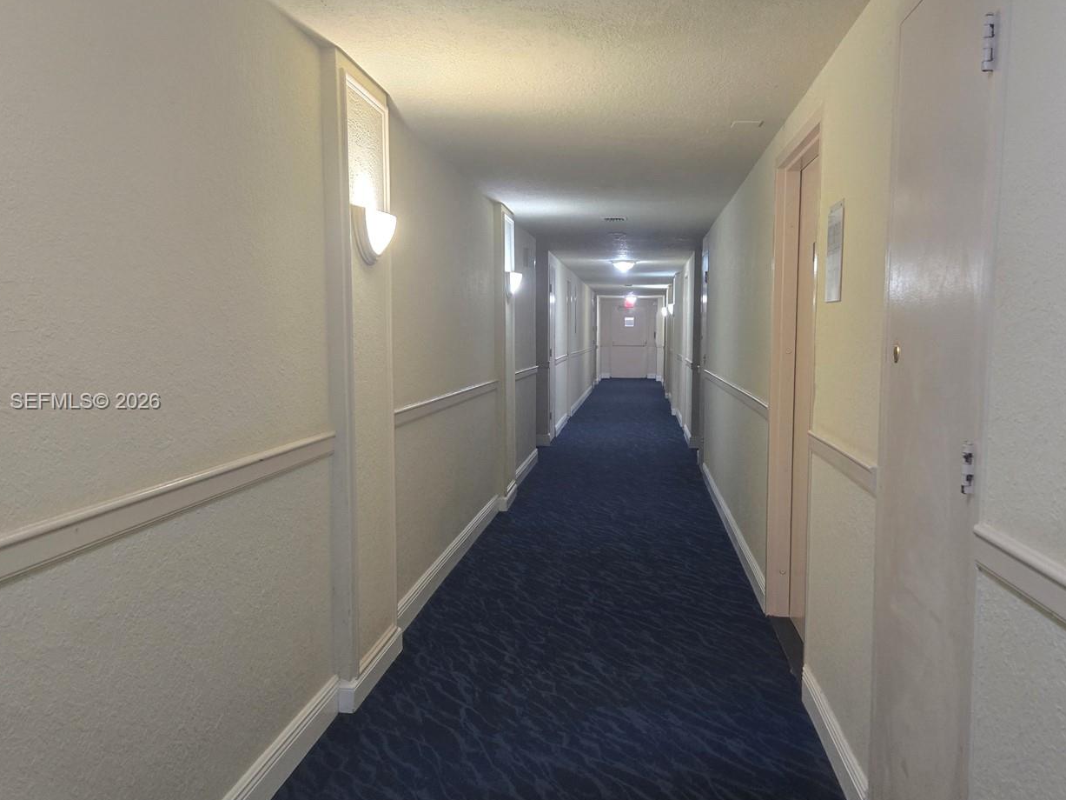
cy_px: 403
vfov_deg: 46.8
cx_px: 585
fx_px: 924
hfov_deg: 59.9
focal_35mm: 30
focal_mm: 5.4
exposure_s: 1/120
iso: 500
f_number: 1.8
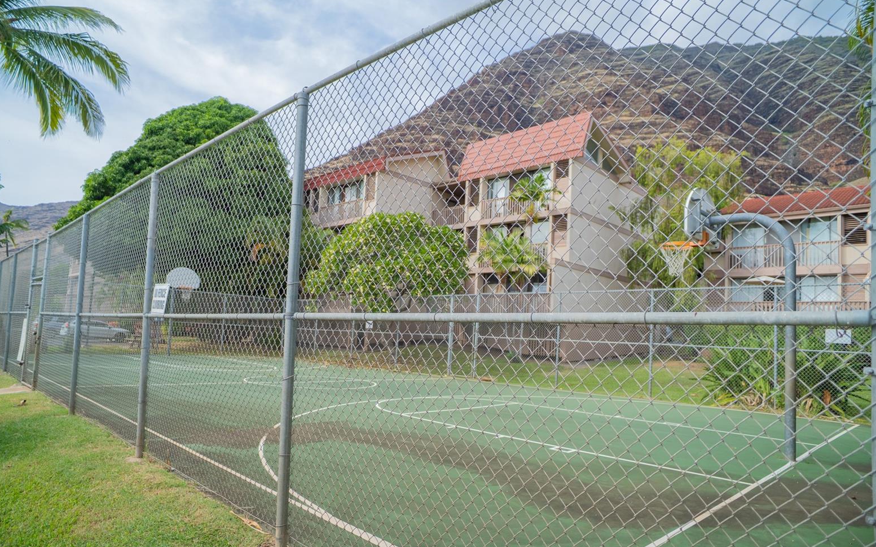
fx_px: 501
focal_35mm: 21
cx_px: 429
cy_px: 297
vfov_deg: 57.2
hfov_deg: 82.3
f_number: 2.8
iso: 800
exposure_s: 1/8000
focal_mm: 20
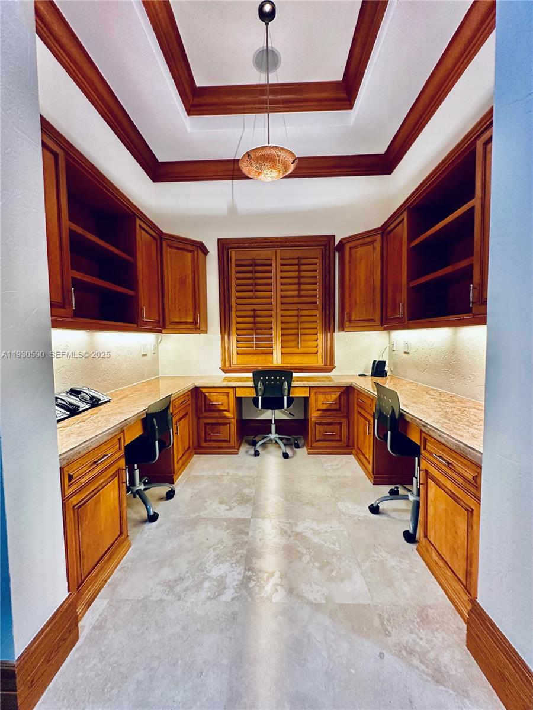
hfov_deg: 85.7
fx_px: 287
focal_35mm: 14
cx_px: 266
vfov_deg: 102.1
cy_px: 355
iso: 400
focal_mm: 2.22
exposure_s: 1/60
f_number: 2.2
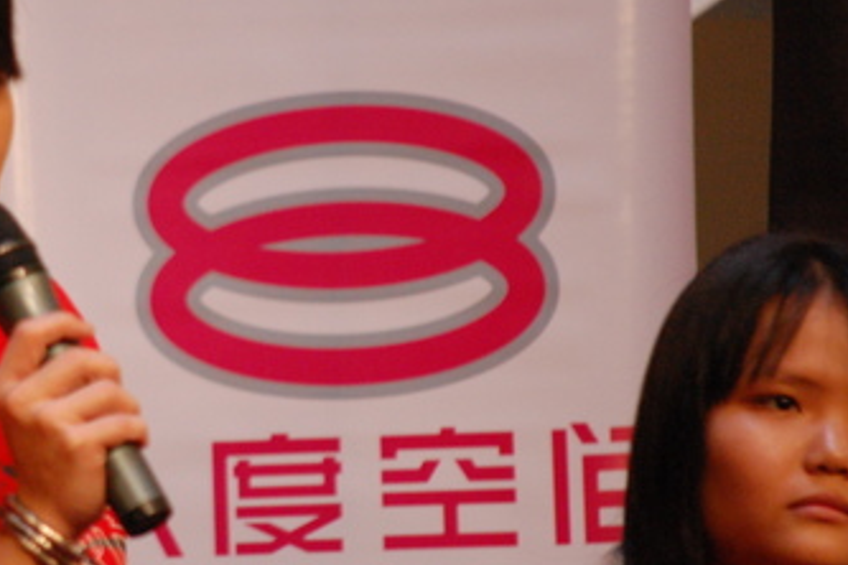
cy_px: 241
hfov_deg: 3.8
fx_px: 12719
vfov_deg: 2.5
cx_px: 104
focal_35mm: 540
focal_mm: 200
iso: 1400
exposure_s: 1/125
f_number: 5.6
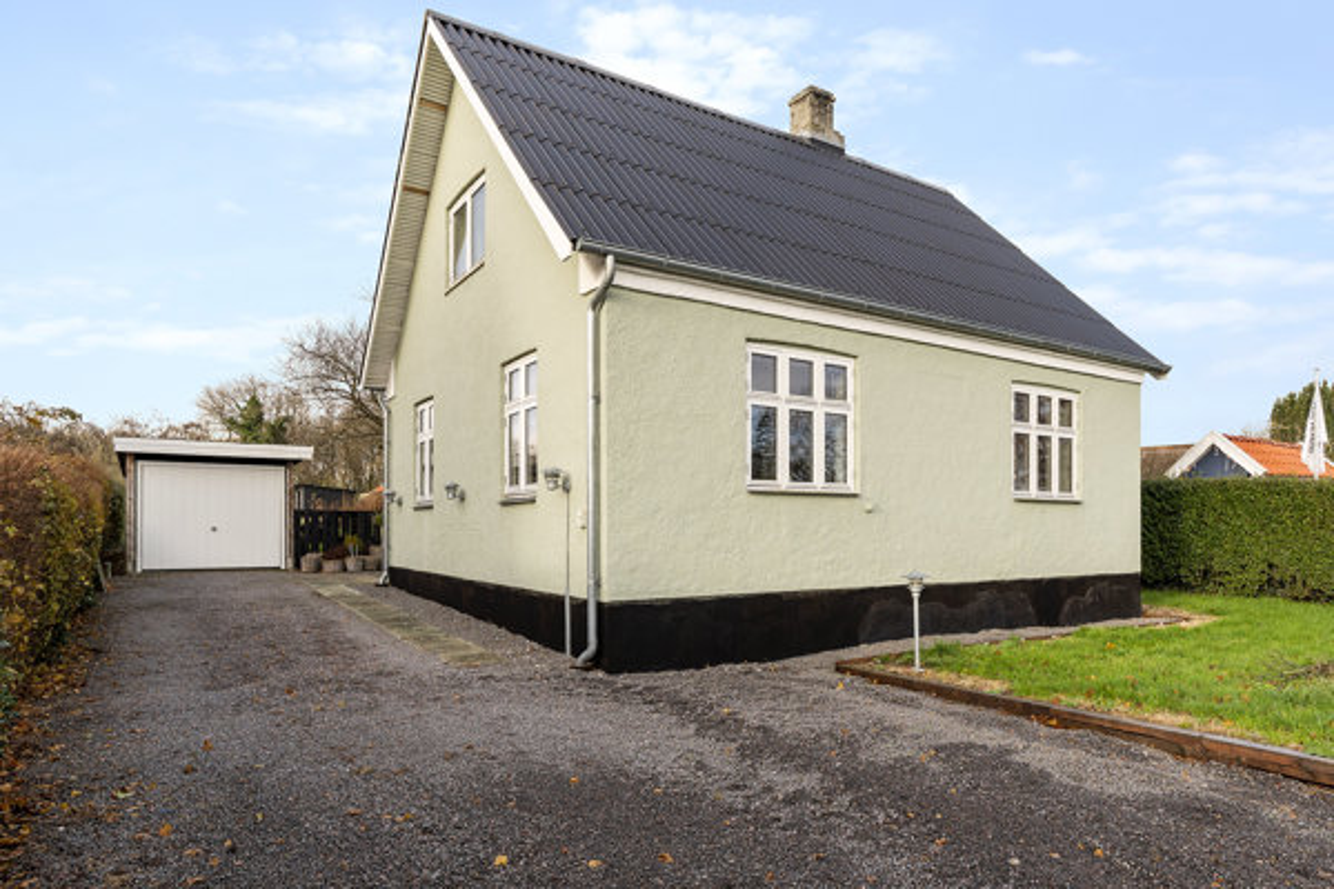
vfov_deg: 59.8
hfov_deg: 81.6
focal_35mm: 21
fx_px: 773
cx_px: 667
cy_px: 444
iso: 200
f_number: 8
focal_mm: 13.9
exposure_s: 1/80
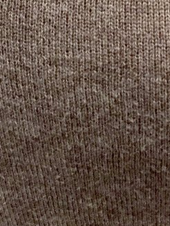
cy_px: -104
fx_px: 773
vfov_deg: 15.5
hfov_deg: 12.4
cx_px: 158
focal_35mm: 118
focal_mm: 4.15
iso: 160
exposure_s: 1/33
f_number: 2.2
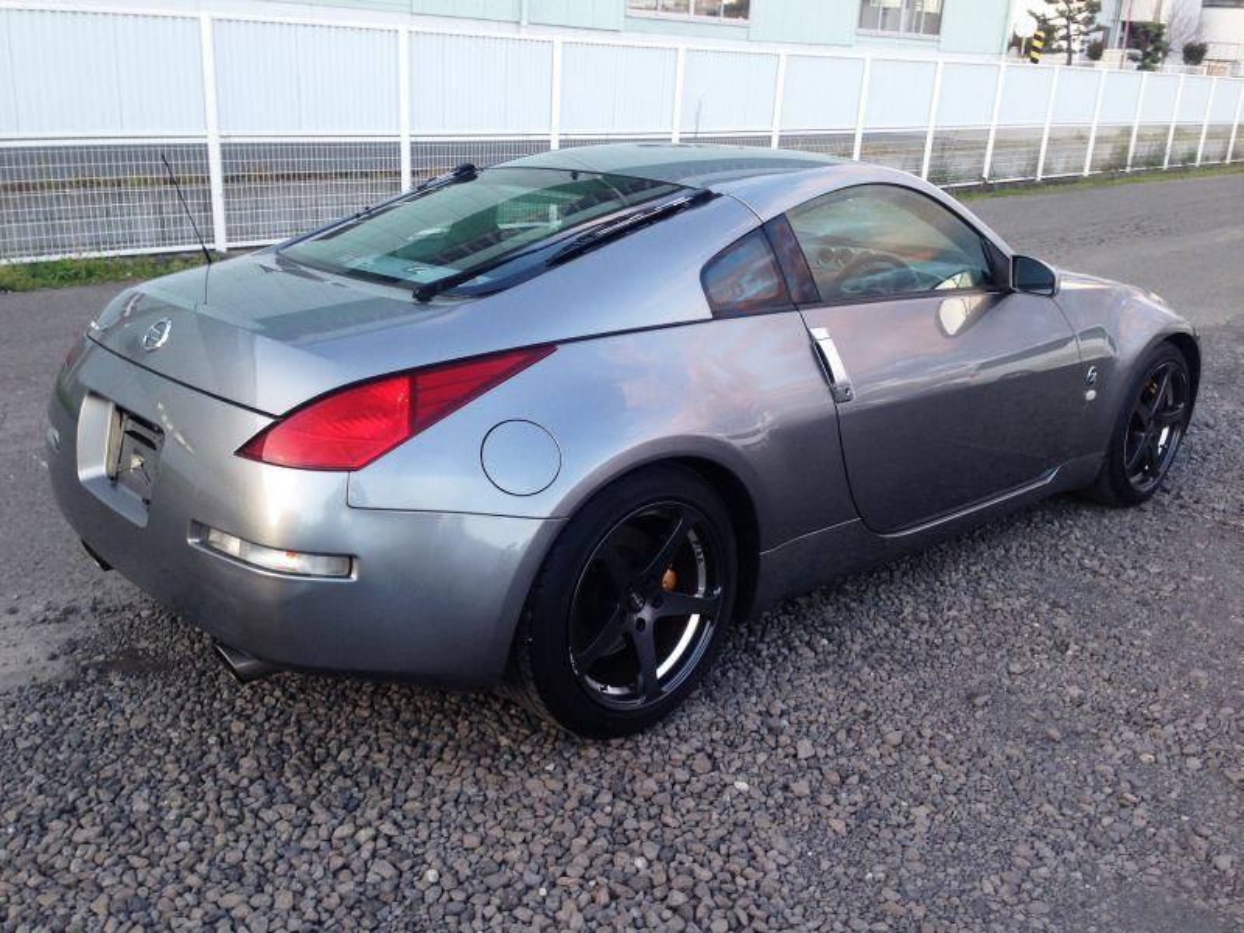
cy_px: 466
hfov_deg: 55.4
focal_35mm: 33
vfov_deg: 42.9
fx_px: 1186
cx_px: 622
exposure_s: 1/40
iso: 50
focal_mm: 4.12
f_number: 2.4
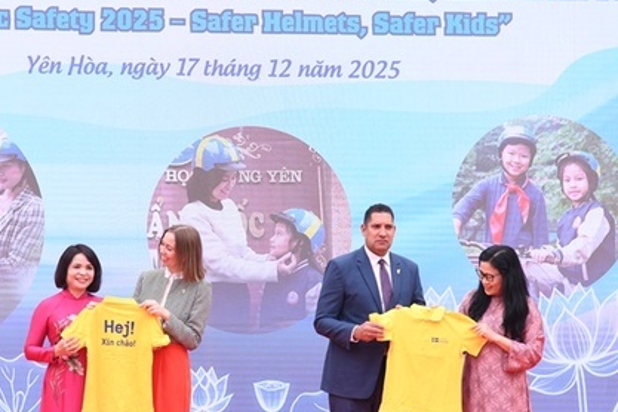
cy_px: 185
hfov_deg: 16.8
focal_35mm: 122
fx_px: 2094
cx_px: 230
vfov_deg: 11.2
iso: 250
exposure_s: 1/125
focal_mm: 62
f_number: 4.5
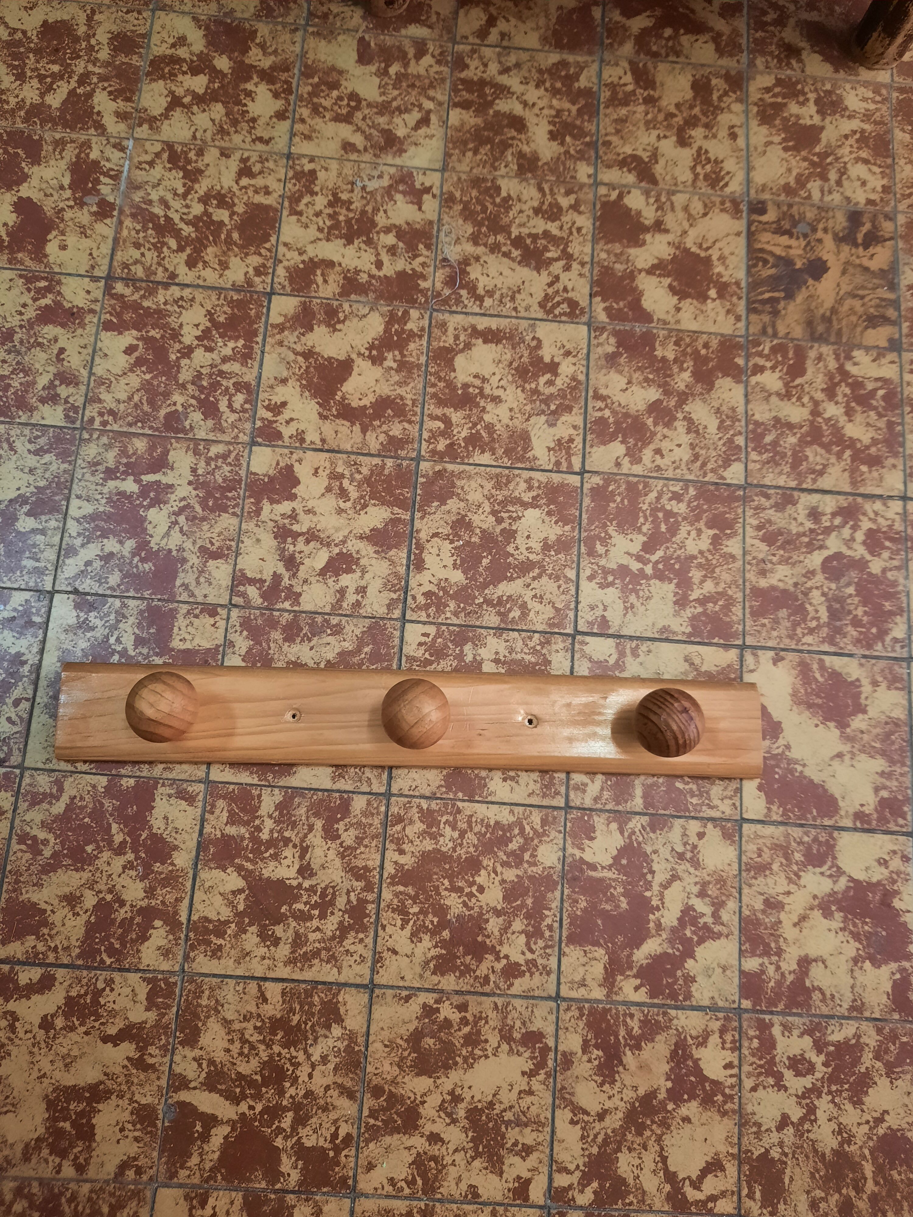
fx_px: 879
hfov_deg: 54.9
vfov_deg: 69.4
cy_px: 608
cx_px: 456
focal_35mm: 25
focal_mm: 4.6
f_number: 2
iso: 250
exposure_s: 1/50
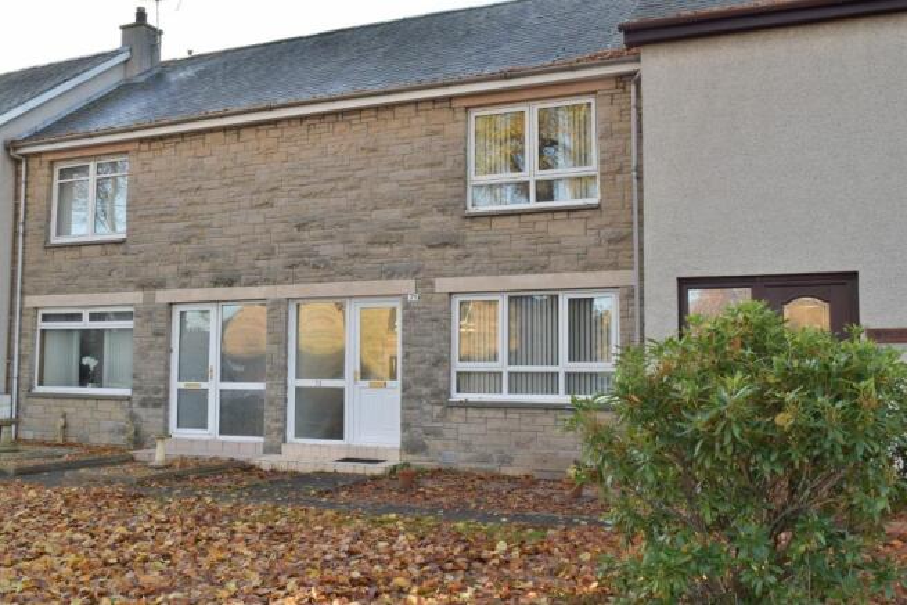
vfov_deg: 36.9
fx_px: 907
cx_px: 454
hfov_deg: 53.1
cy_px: 302
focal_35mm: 36
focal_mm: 24
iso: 400
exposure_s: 1/60
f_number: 11
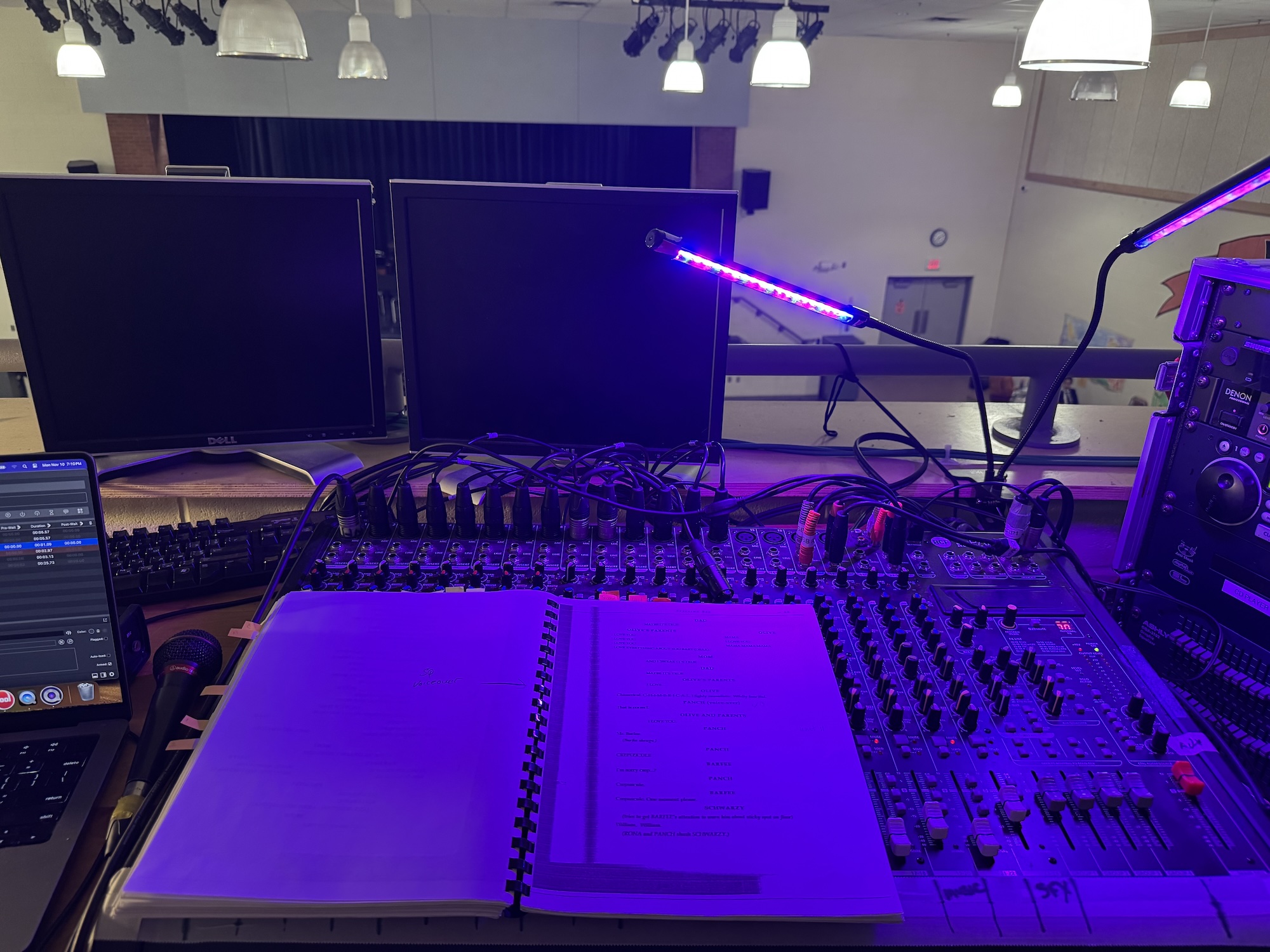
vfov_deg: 56.8
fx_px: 881
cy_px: 476
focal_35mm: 24
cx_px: 635
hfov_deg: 71.6
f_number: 1.78
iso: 400
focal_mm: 6.76
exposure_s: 1/60
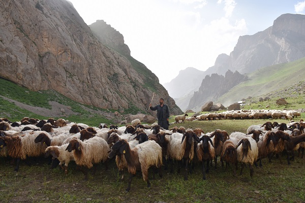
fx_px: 229
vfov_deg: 47.9
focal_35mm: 27
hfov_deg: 67.4
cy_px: 102
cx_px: 152
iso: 100
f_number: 6.3
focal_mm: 18
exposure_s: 1/250
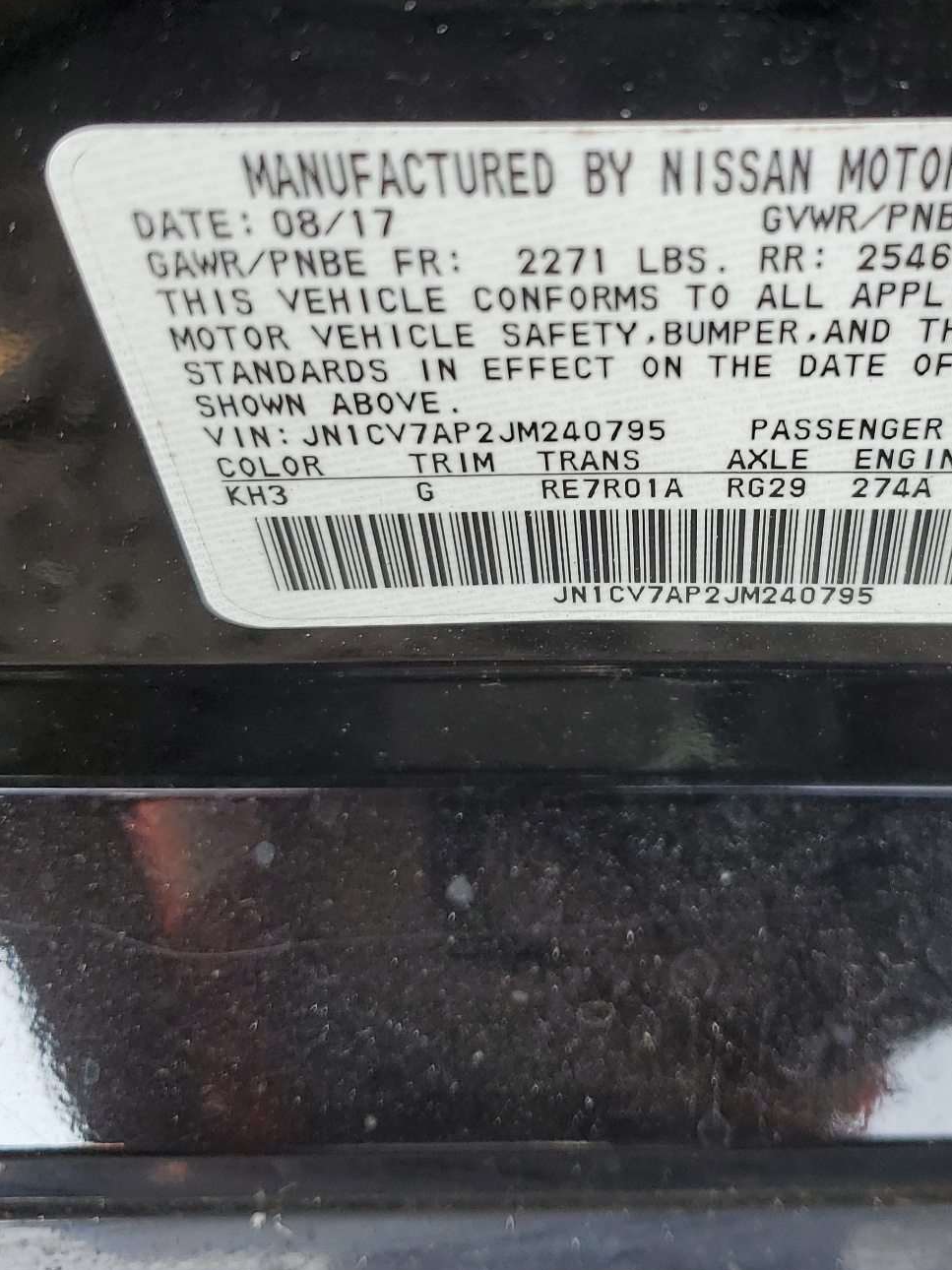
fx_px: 1577
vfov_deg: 43.1
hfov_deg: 33.4
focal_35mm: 43
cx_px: 612
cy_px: 396
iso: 50
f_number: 1.5
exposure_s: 1/152
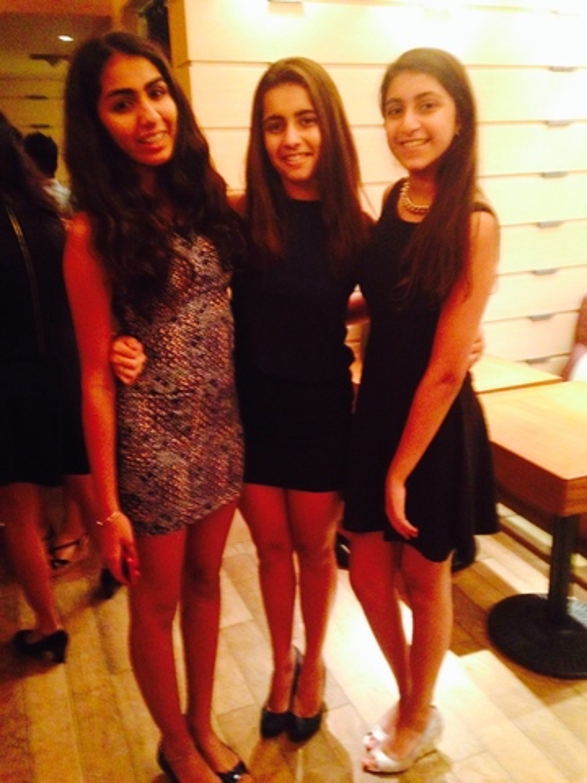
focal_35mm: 33
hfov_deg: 42.9
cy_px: 392
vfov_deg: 55.4
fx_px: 746
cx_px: 294
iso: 640
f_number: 2.4
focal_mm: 4.12
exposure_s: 1/15
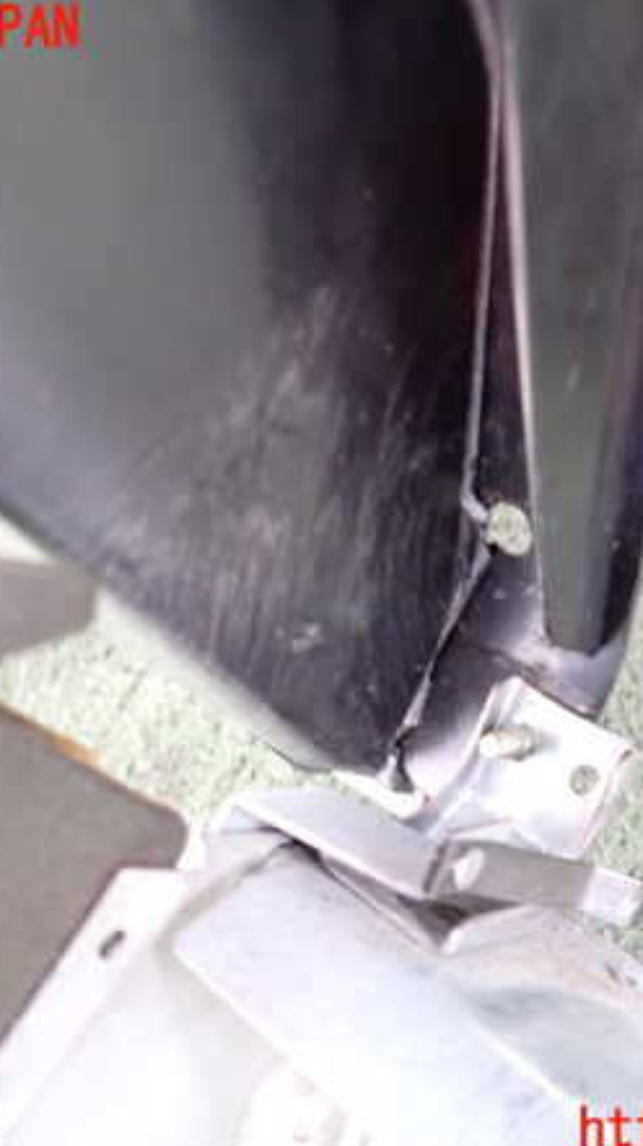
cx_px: 386
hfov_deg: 31.8
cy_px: 581
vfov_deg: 54.0
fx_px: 1124
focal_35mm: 37
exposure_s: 1/10
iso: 800
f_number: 2
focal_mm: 4.5
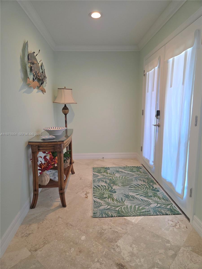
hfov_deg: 58.9
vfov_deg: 73.9
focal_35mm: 23
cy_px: 134
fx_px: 179
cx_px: 101
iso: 64
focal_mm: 5.4
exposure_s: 1/60.2
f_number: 1.8
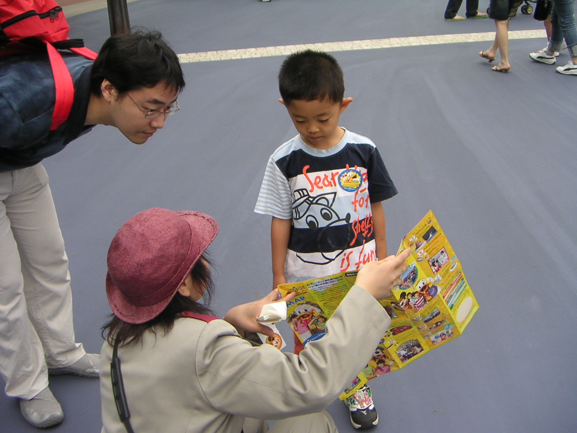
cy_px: 216
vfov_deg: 34.3
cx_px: 288
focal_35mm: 42
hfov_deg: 44.8
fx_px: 700
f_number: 2.9
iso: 64
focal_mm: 5.5
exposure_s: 1/250
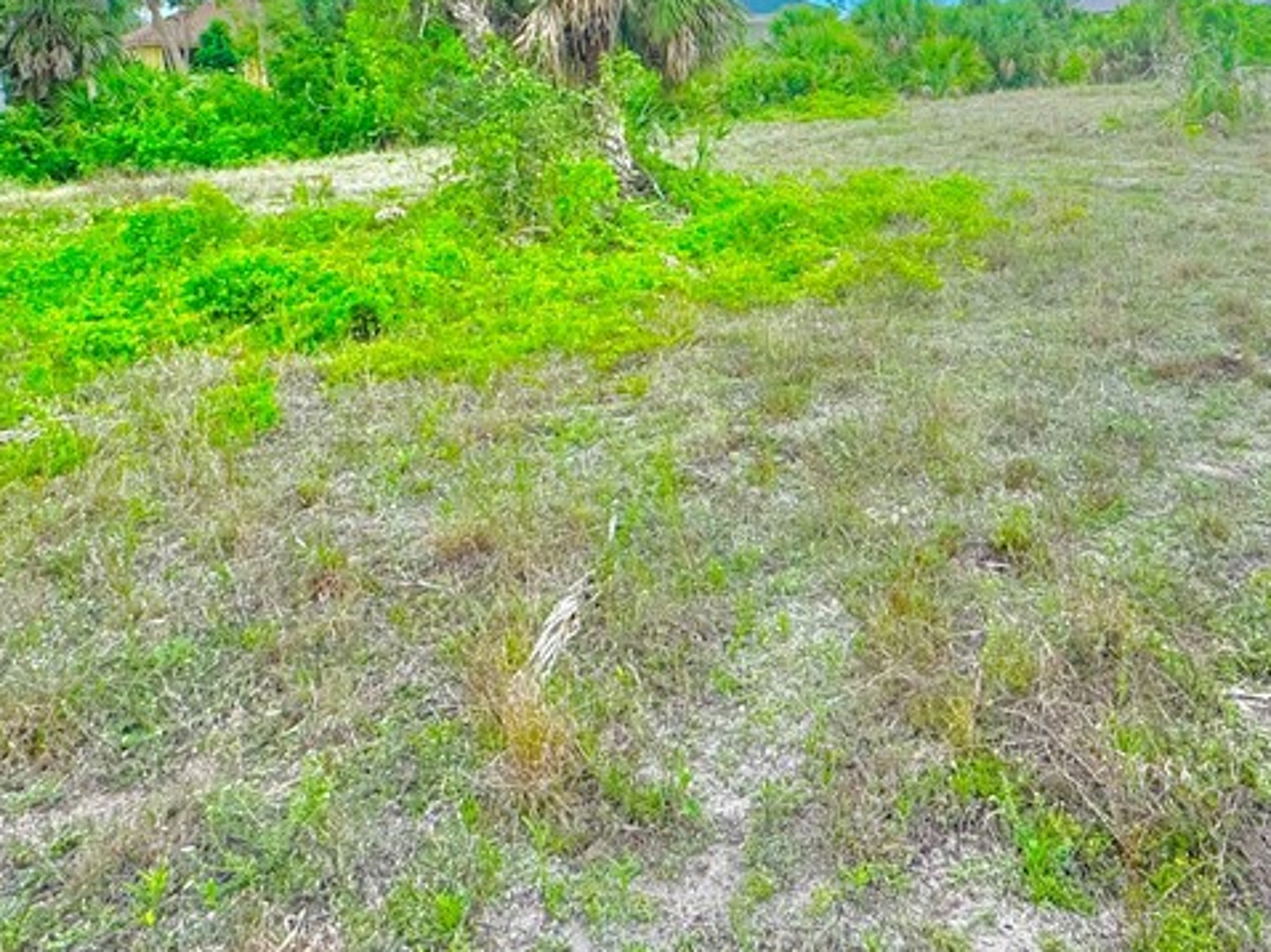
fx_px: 1101
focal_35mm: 30
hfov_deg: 59.2
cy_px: 154
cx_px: 792
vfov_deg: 43.9
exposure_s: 1/779
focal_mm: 2.22
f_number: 2.2
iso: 50
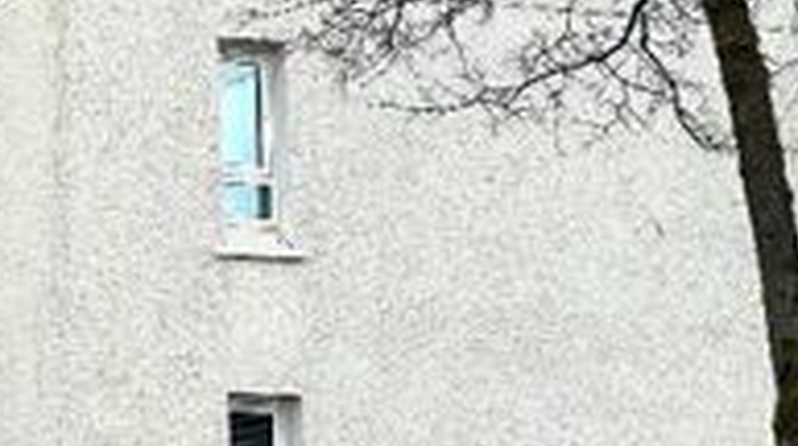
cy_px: -56
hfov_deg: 19.2
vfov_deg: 11.5
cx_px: -236
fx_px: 2177
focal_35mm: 103
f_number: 1.5
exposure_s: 1/1468
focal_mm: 5.7
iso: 50
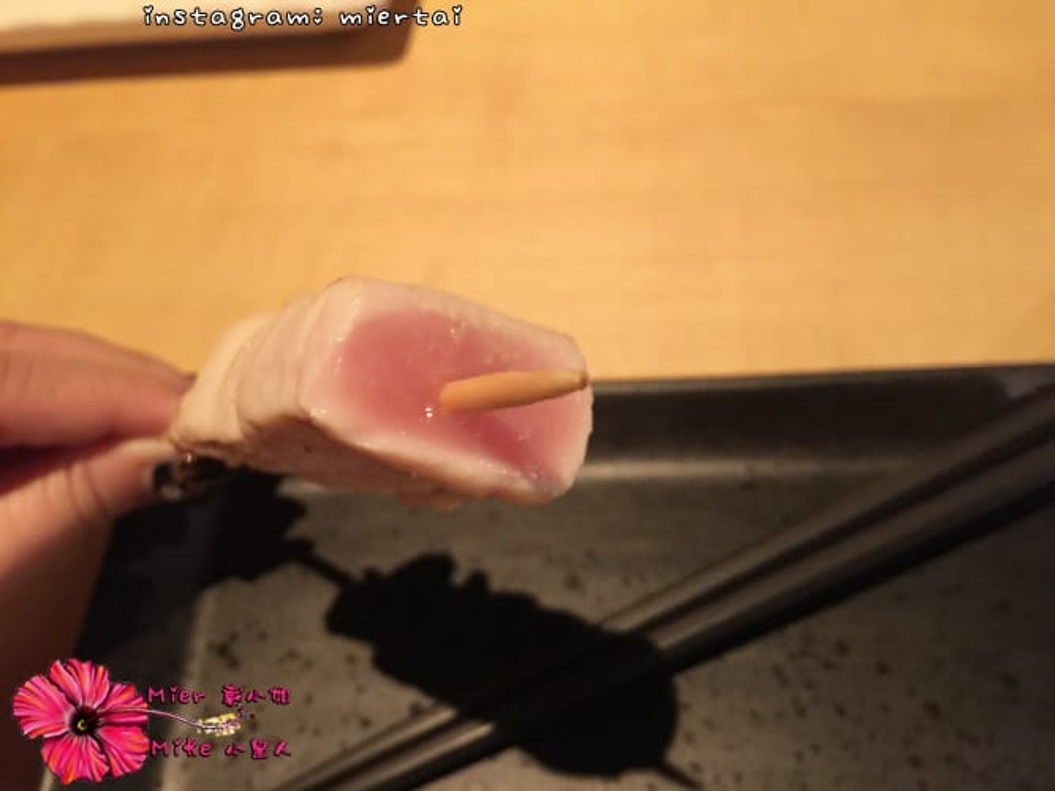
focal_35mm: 29
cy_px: 396
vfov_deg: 48.2
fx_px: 884
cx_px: 528
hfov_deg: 61.7
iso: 80
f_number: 2.2
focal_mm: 4.15
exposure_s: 1/4
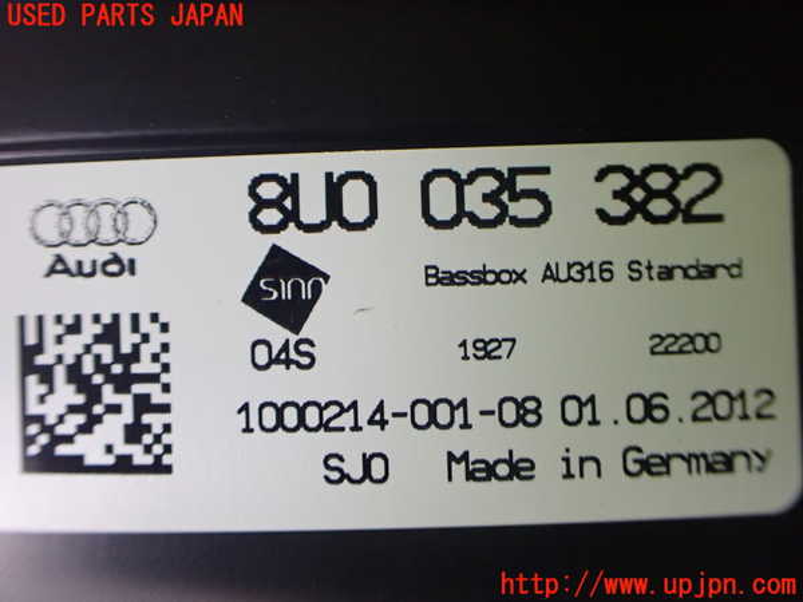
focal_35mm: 30
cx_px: 402
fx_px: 696
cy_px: 301
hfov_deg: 60.0
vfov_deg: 46.8
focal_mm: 5.4
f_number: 2.3
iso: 800
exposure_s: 1/125
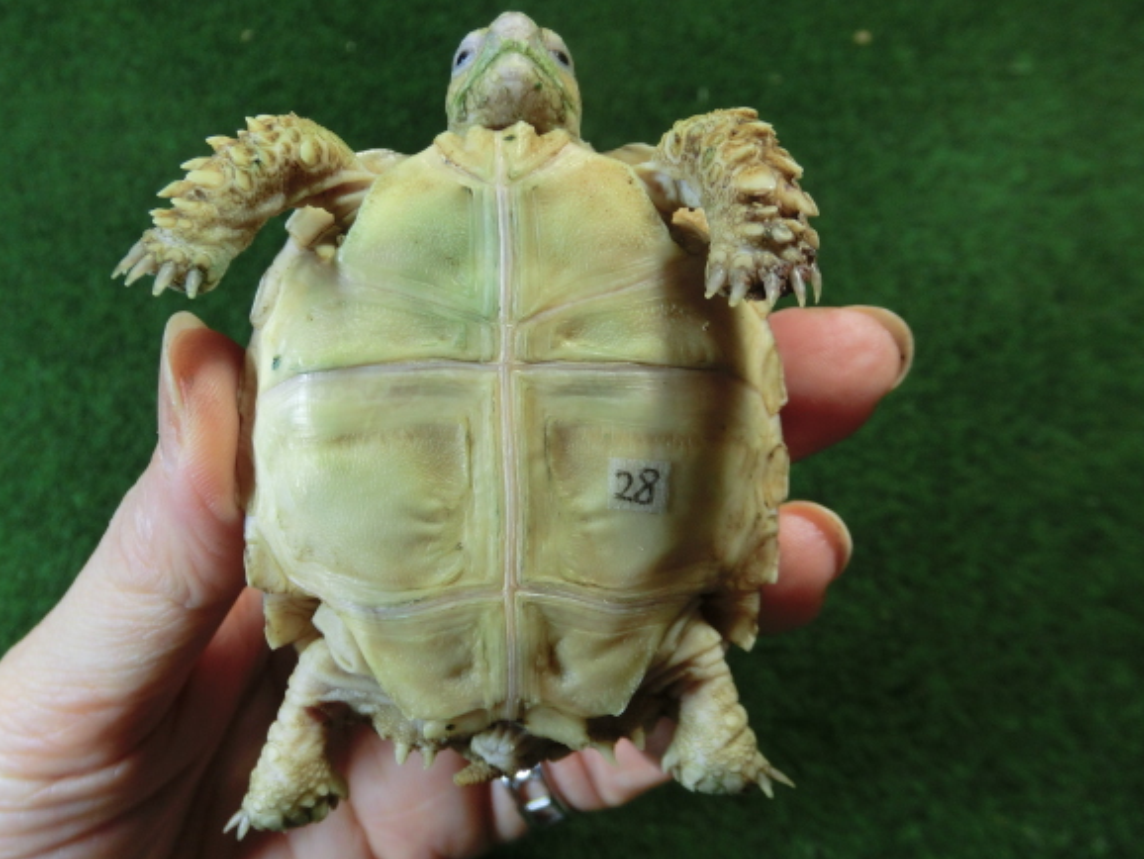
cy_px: 418
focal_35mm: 31
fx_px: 1025
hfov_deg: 58.3
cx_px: 532
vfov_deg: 45.5
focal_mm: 5
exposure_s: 1/60
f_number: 3
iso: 160
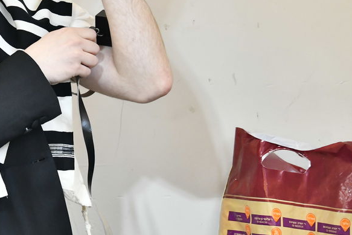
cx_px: 19
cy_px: 19
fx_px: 1995
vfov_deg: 6.7
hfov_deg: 10.0
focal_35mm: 204
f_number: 5.6
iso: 2000
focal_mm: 85
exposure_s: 1/160
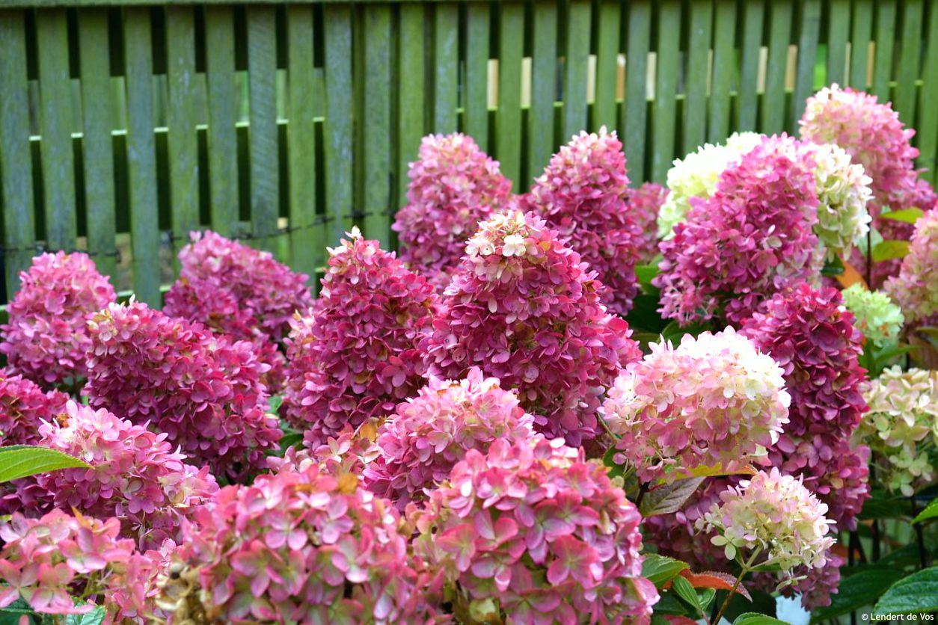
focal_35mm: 69
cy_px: 312
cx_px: 469
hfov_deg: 29.2
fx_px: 1798
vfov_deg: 19.7
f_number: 8
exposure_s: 1/80
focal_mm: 46
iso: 400
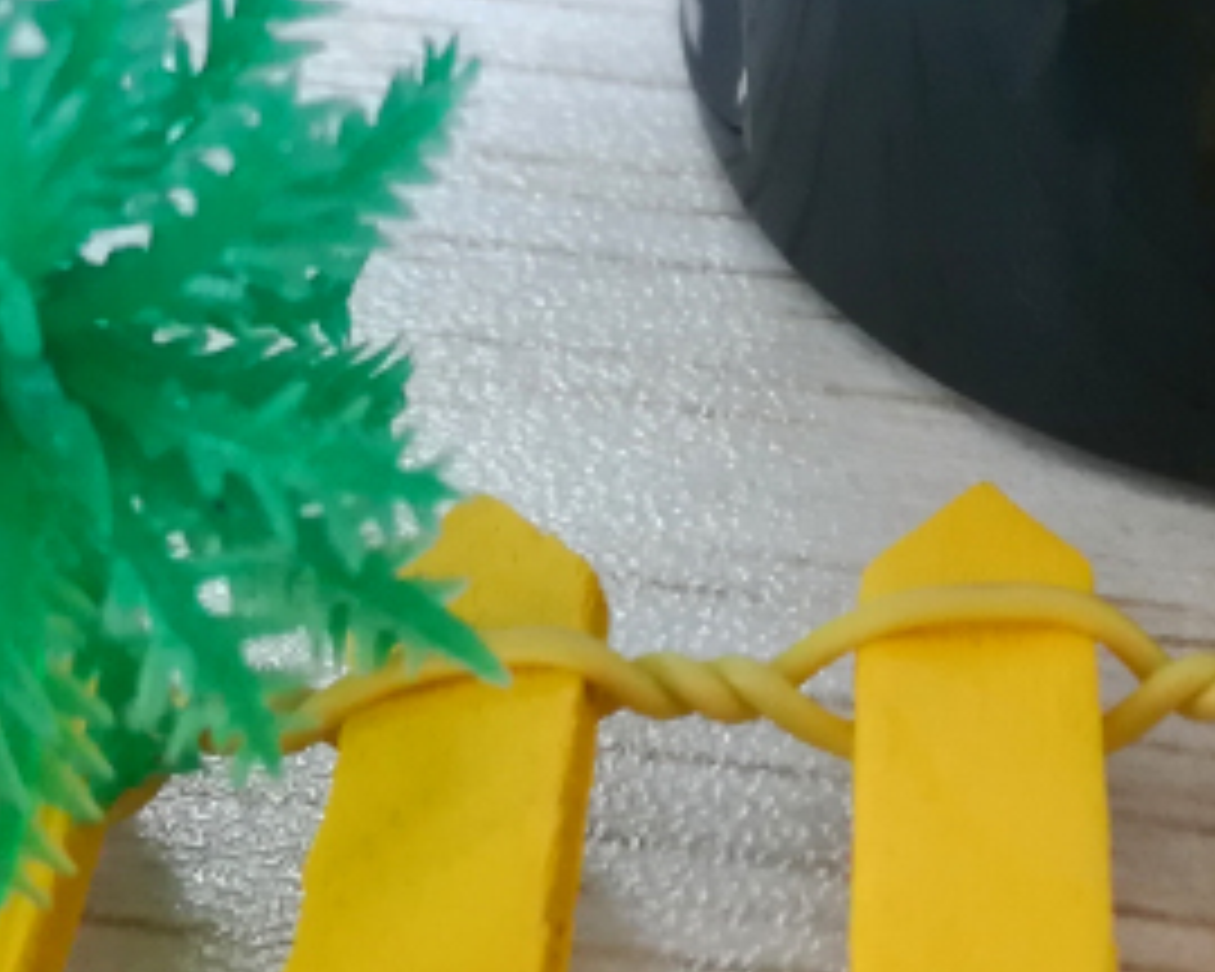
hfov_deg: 20.0
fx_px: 3380
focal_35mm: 94
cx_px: 1094
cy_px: 324
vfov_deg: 16.3
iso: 250
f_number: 2.2
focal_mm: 3.83
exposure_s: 1/33.3
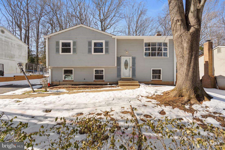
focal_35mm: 16
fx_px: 100
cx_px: 112
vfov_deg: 73.7
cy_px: 75
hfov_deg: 96.7
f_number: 8
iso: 200
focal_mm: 16
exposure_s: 1/100
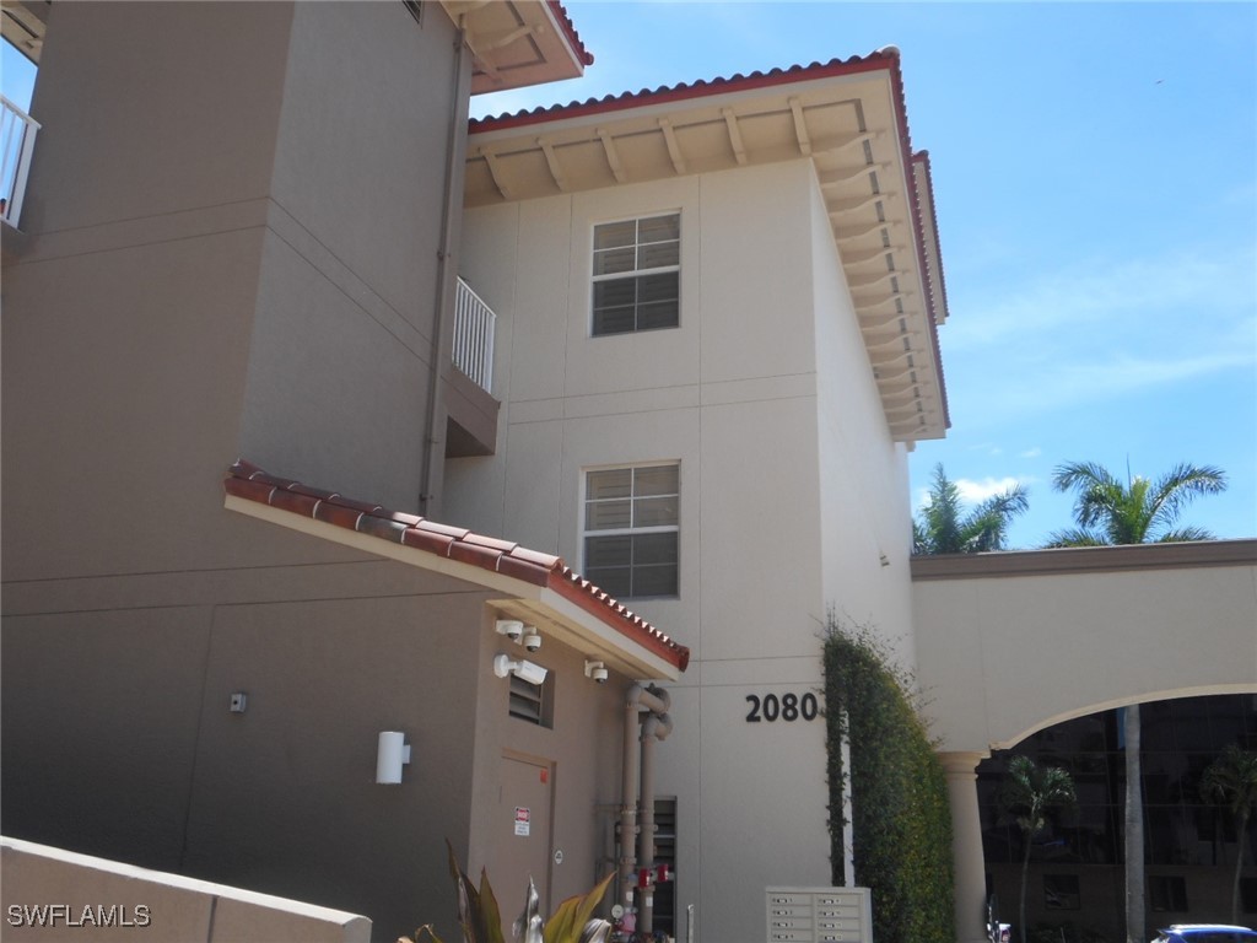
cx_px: 628
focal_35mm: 34
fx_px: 1235
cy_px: 472
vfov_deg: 41.8
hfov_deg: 54.0
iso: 80
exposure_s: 1/320
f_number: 4.2
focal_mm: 6
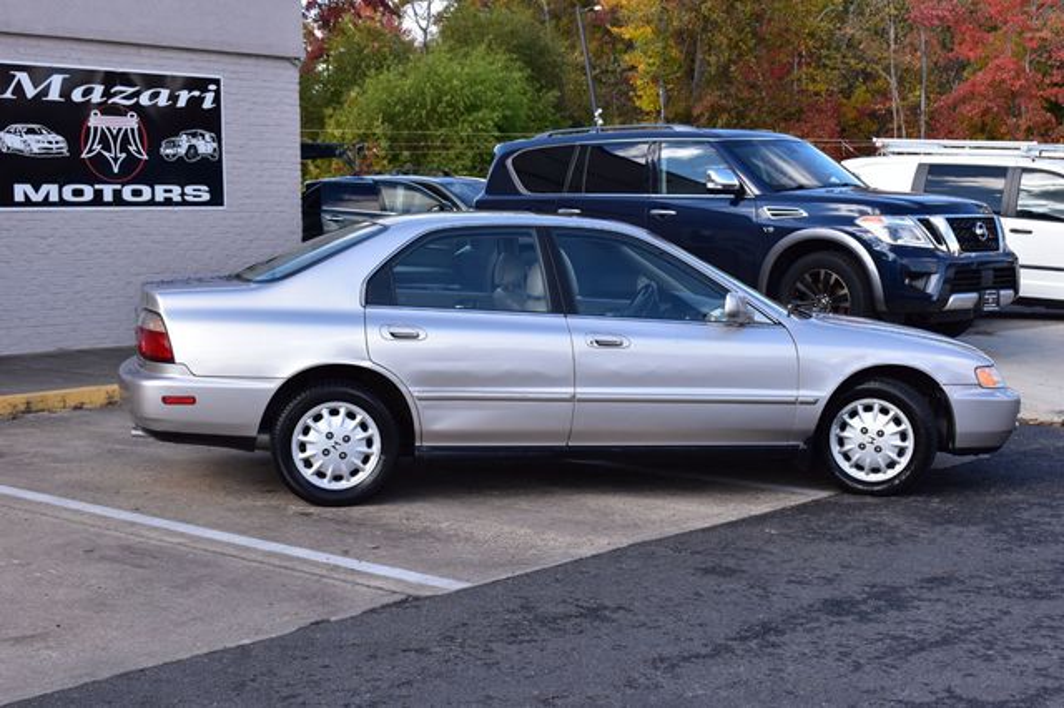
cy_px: 354
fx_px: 1684
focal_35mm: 57
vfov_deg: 23.8
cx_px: 532
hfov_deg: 35.1
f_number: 10
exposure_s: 1/250
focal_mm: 38
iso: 400
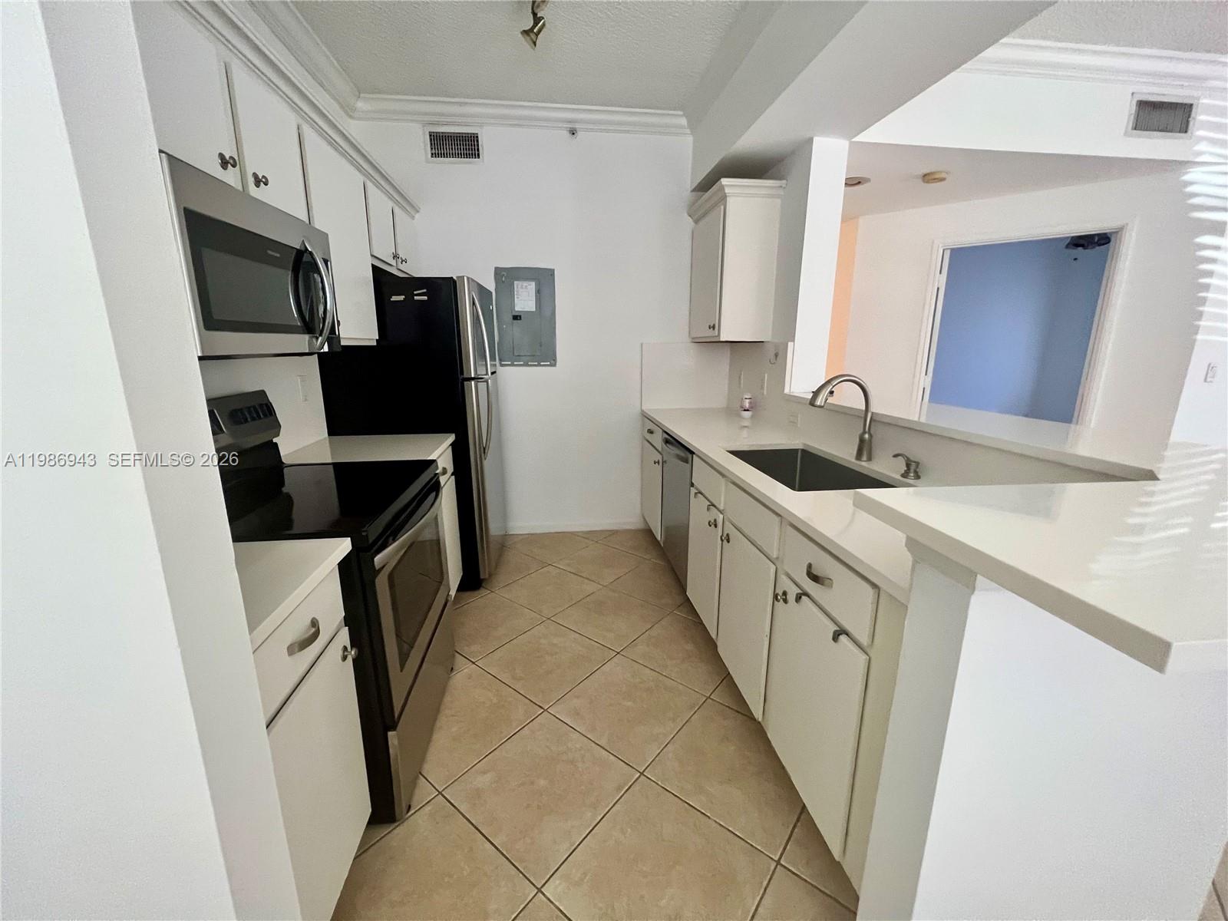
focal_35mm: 13
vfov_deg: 89.9
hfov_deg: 106.2
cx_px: 614
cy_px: 460
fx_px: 461
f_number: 1.8
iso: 400
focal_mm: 1.57
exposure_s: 1/60
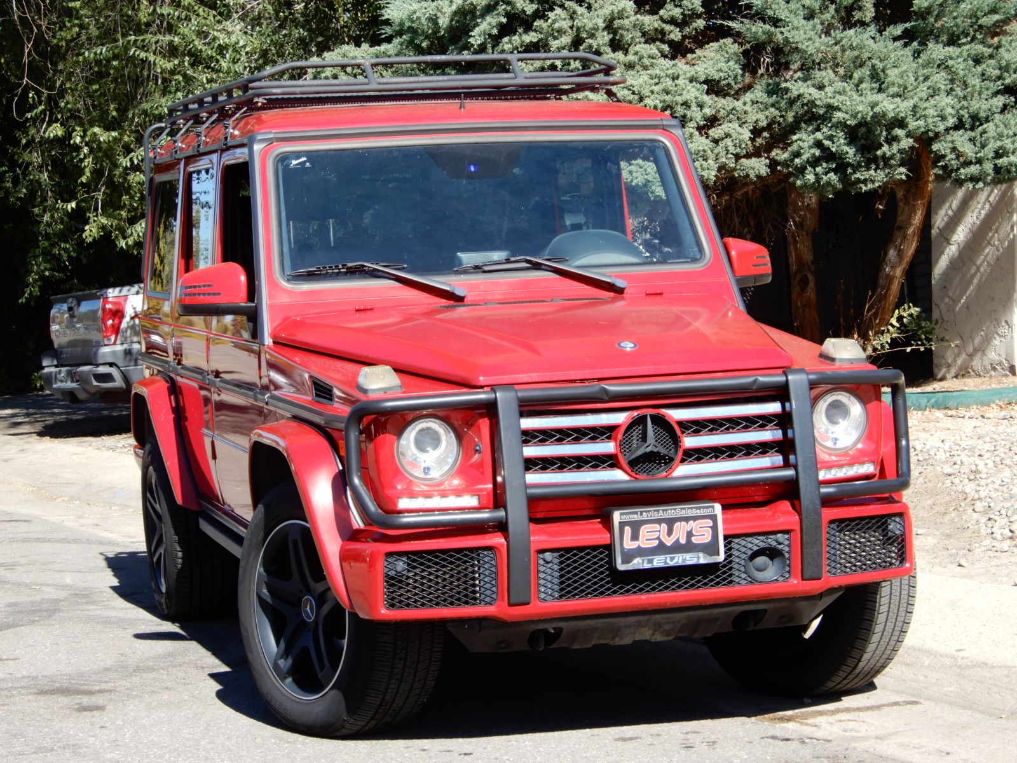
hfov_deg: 25.3
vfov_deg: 19.1
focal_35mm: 77
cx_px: 508
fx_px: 2262
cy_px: 382
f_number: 4.5
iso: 80
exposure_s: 1/200
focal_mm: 13.7
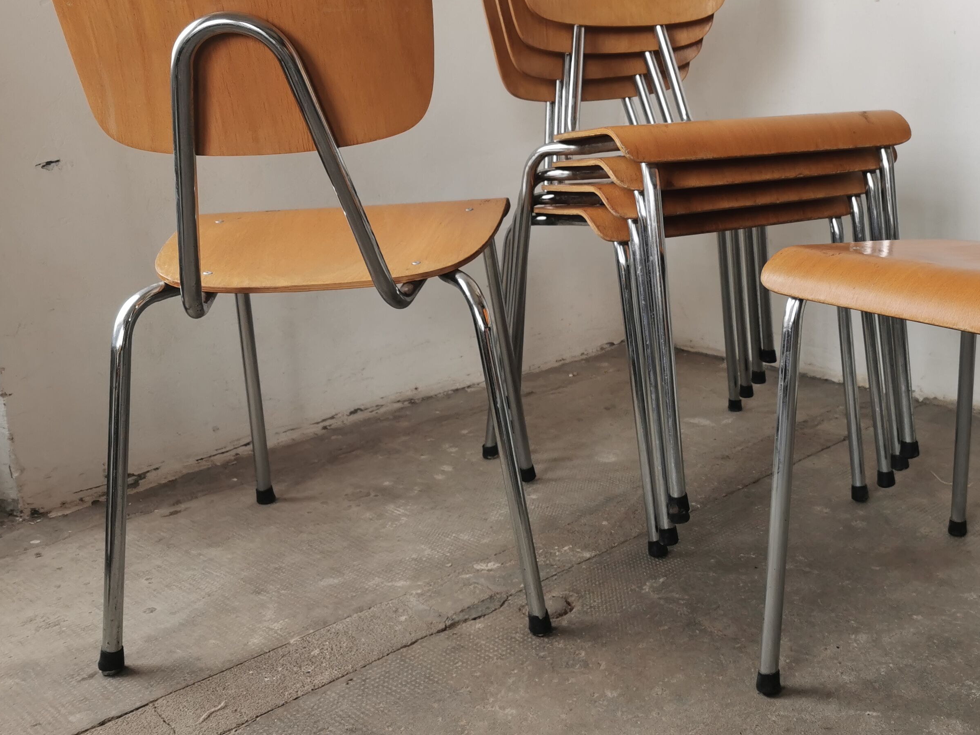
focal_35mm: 41
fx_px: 1161
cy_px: 341
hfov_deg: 44.5
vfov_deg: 35.1
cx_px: 715
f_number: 1.6
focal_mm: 5.56
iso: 50
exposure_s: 1/100
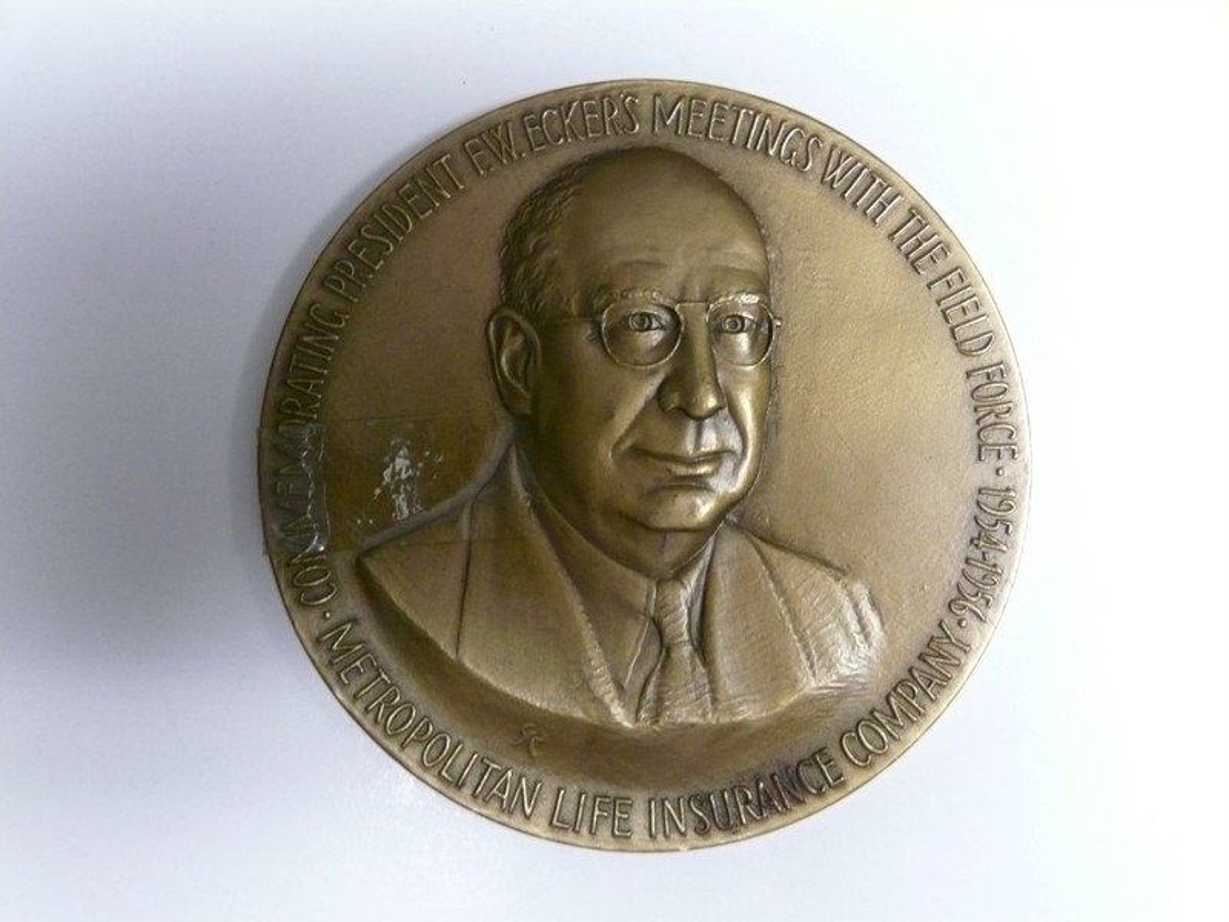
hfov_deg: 44.8
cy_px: 461
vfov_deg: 34.3
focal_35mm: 42
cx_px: 614
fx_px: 1491
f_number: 2.8
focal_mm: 8.8
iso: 400
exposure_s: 1/15
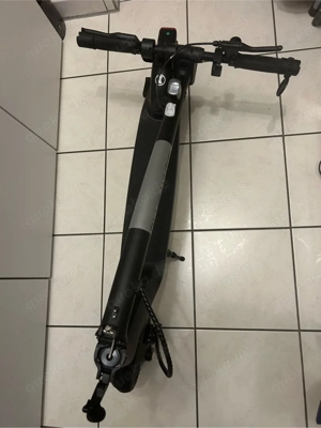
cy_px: 214
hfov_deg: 53.1
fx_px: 321
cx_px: 160
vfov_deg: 67.3
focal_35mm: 26
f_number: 1.5
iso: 160
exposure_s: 1/50
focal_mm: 5.7
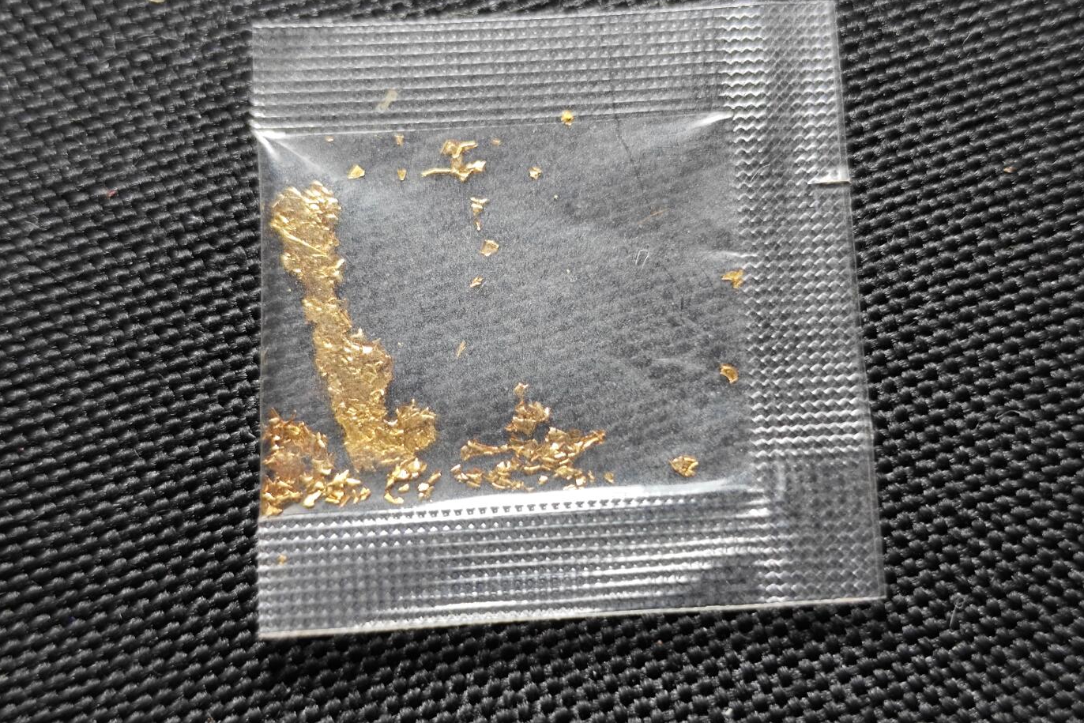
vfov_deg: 26.0
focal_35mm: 52
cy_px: 336
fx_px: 1566
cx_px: 533
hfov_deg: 38.2
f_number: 1.6
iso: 160
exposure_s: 1/83.6
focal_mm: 5.84
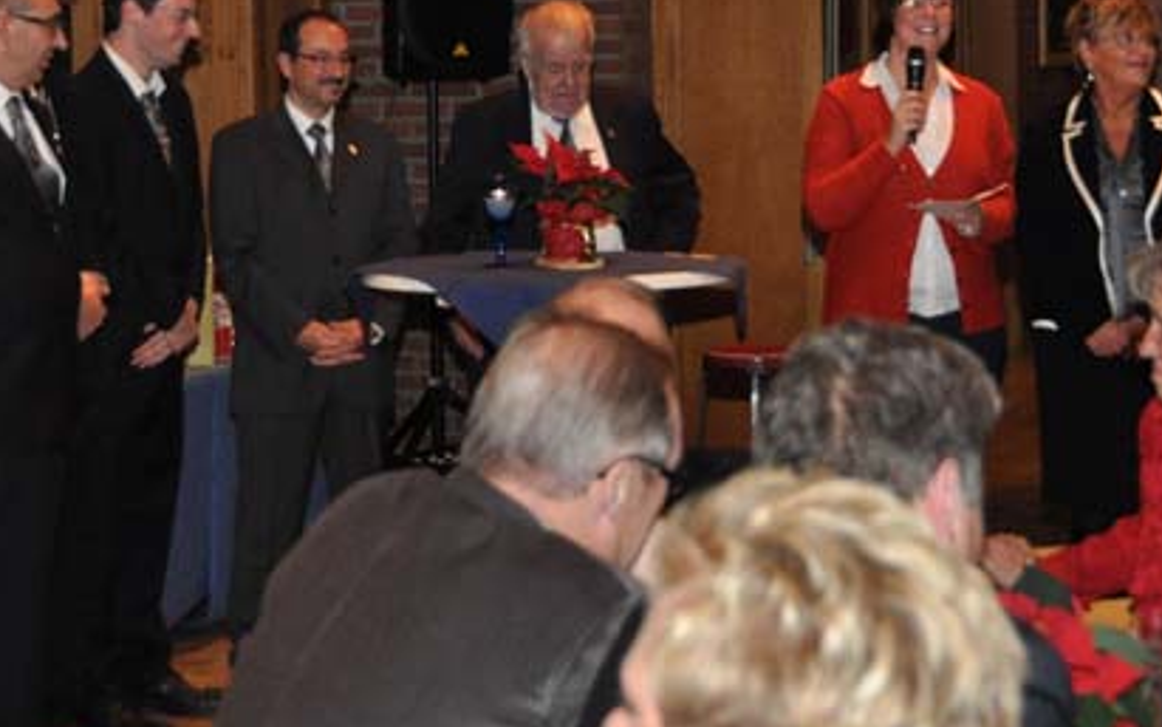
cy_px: 100
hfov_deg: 21.9
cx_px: 574
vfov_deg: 13.7
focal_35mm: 95
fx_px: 3009
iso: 800
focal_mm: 32
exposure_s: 1/60
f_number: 4
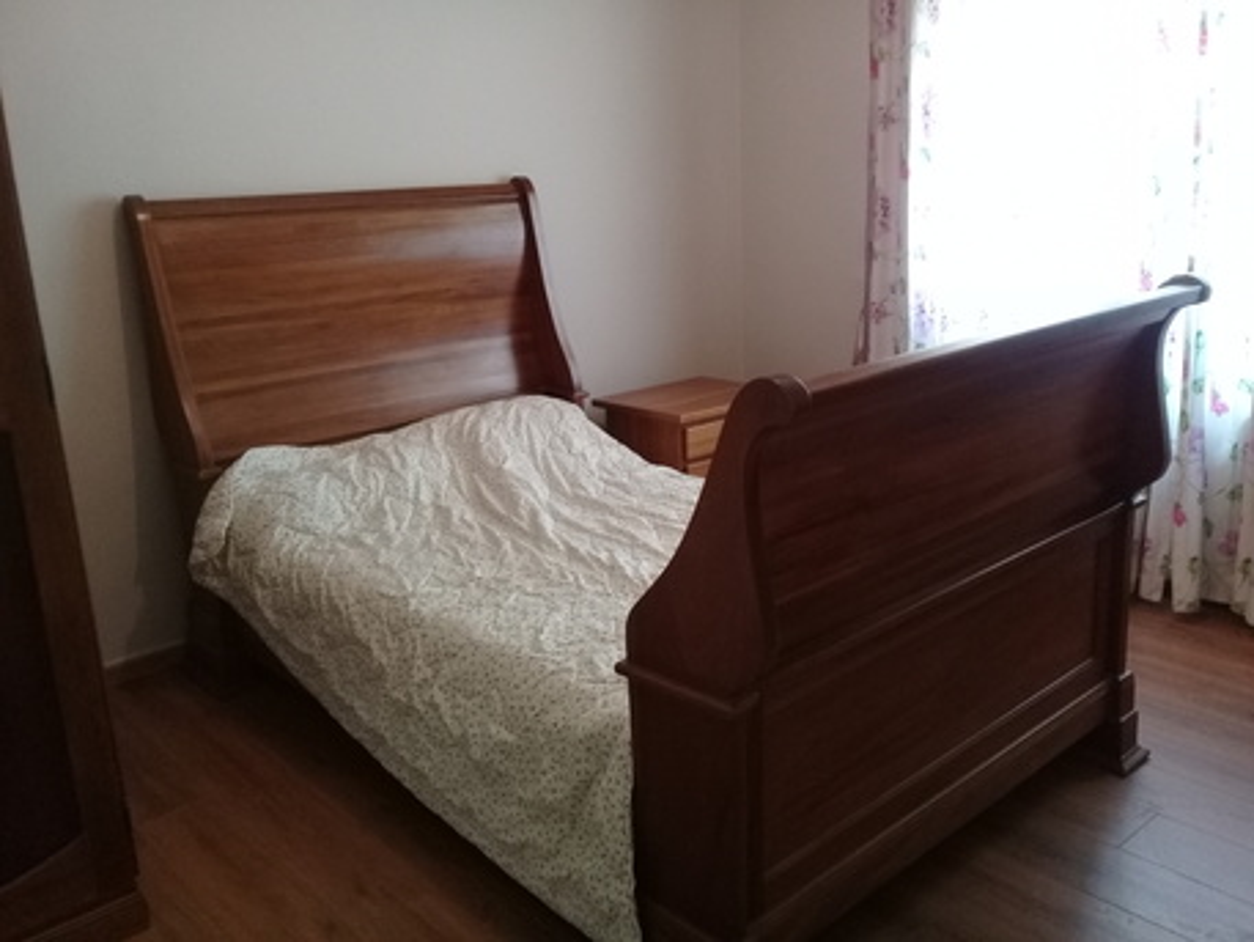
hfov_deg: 58.3
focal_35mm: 31
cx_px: 627
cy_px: 471
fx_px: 1123
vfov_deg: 45.5
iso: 200
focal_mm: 3.3
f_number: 2.2
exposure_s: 1/25
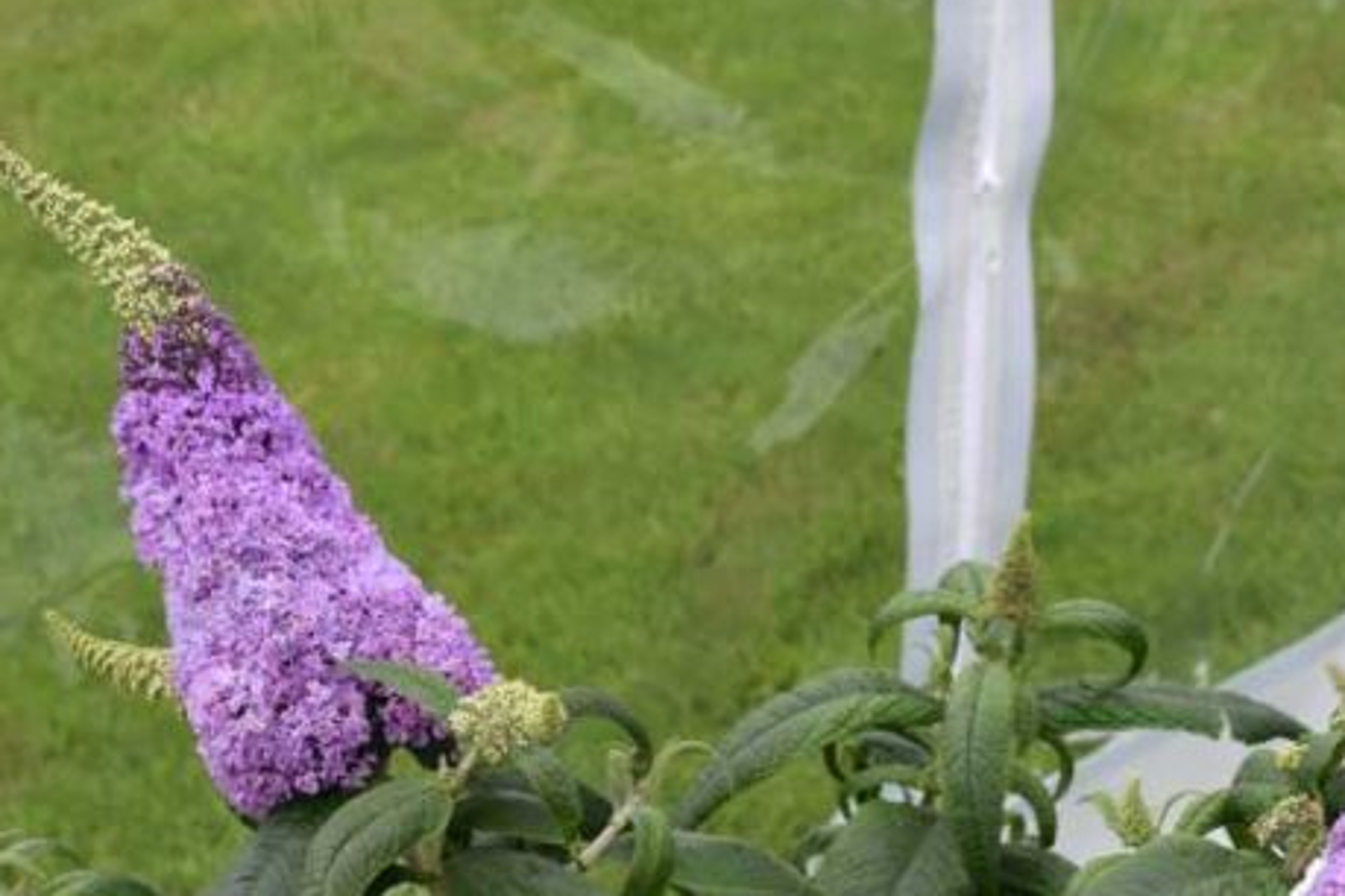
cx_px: 633
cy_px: 826
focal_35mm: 96
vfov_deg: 14.1
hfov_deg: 21.2
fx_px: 3586
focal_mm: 34
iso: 200
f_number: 10
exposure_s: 1/125
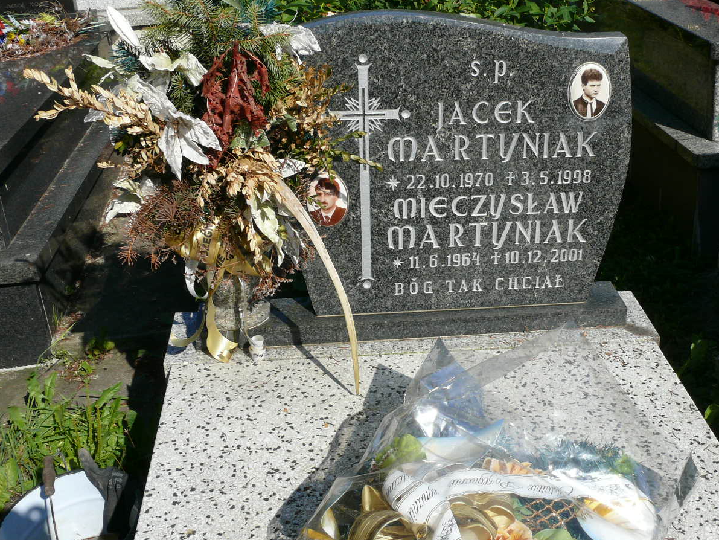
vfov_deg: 30.9
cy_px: 307
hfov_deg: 40.1
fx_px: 977
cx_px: 461
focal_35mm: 47
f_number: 6.3
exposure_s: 1/500
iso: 100
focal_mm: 7.4
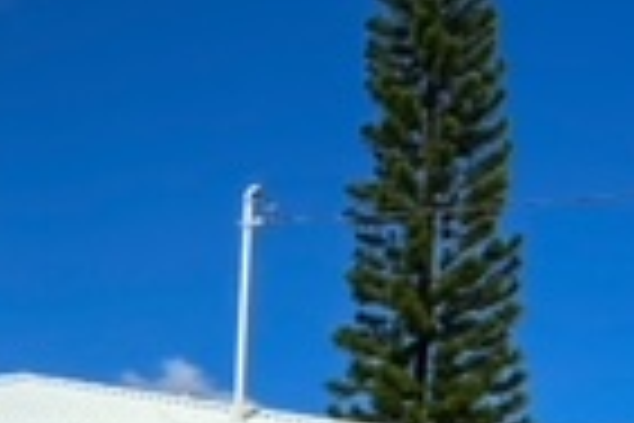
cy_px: 774
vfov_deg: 16.8
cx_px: 49
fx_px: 1162
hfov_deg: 29.1
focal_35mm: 66
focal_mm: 2.22
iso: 50
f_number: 2.2
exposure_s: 1/3600
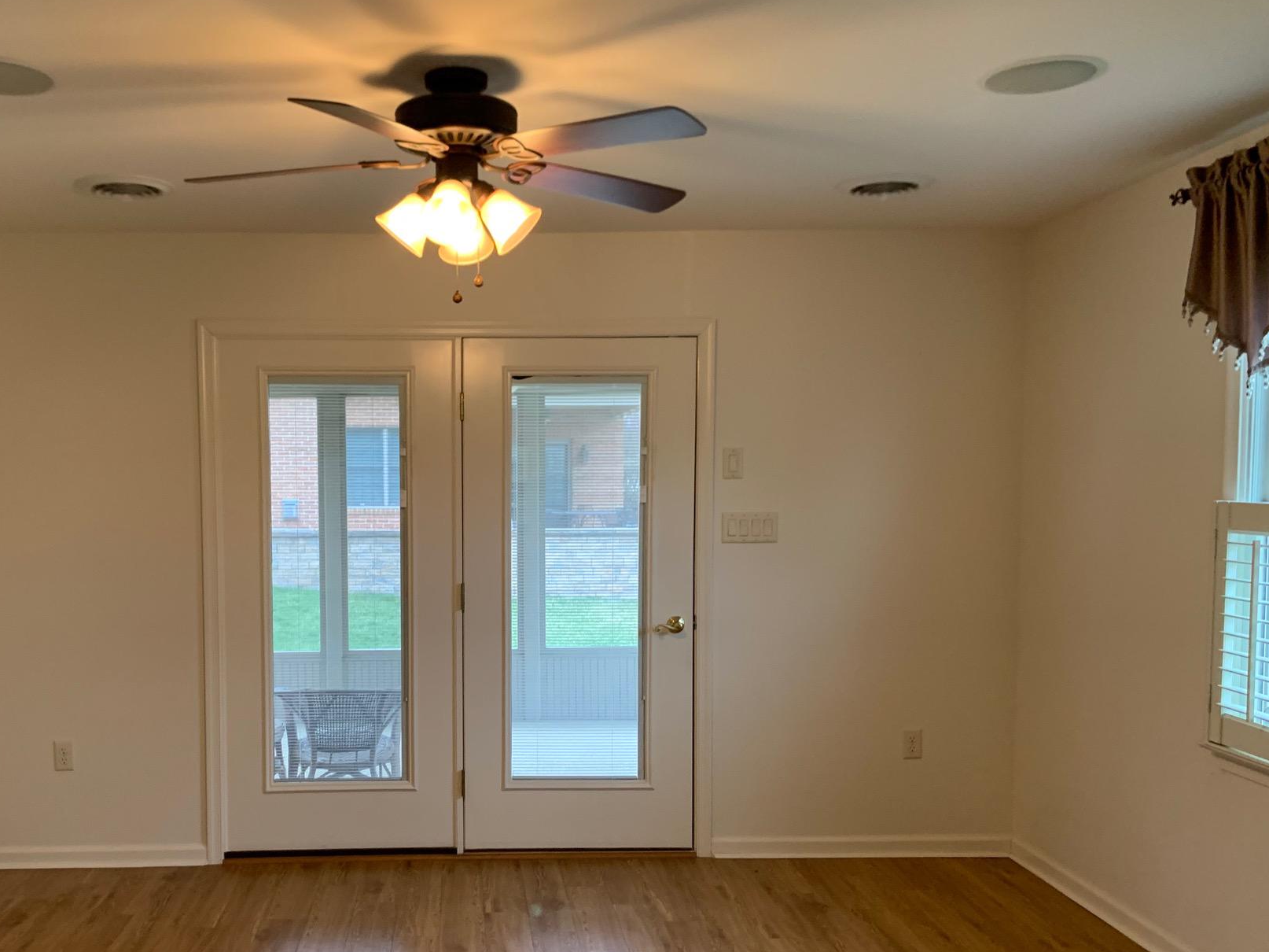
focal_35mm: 33
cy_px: 531
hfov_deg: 54.8
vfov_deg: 42.9
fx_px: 1210
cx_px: 483
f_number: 1.8
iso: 160
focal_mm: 4.25
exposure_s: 1/60
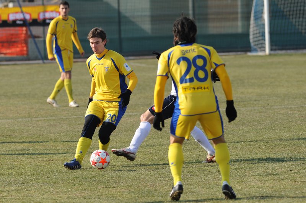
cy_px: 102
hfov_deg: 6.9
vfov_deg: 4.6
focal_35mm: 300
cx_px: 153
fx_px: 2548
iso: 400
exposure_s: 1/1250
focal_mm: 300
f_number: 6.3
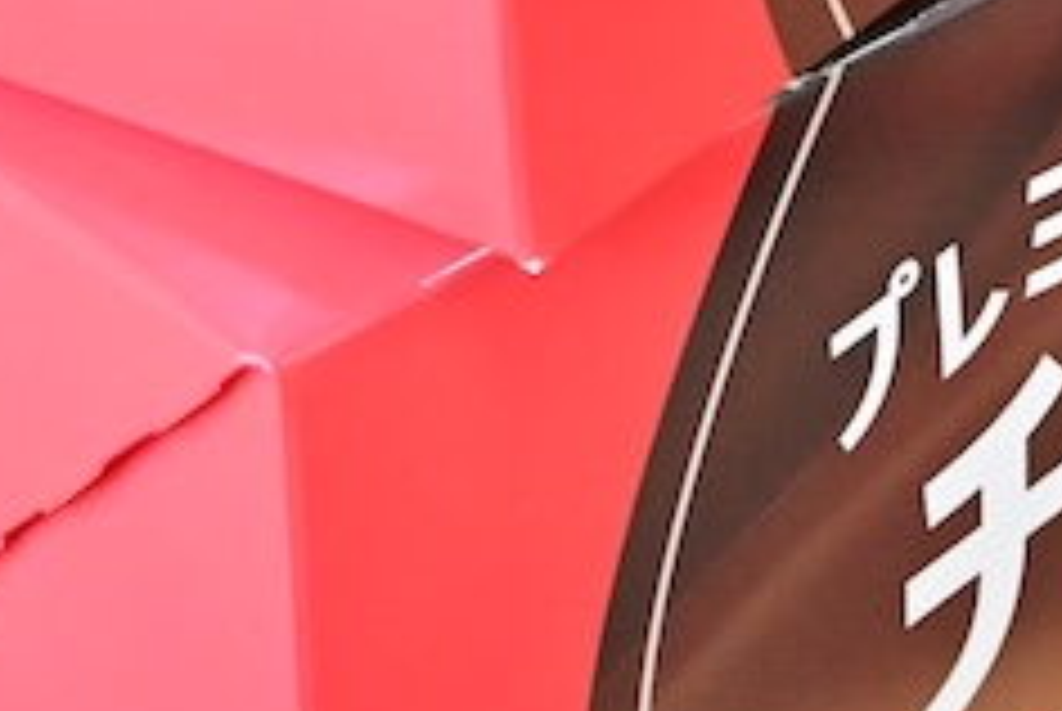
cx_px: 1390
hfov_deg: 8.0
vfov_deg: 5.3
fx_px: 7502
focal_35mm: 254
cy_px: -709
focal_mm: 60
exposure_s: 1/160
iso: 6400
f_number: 10
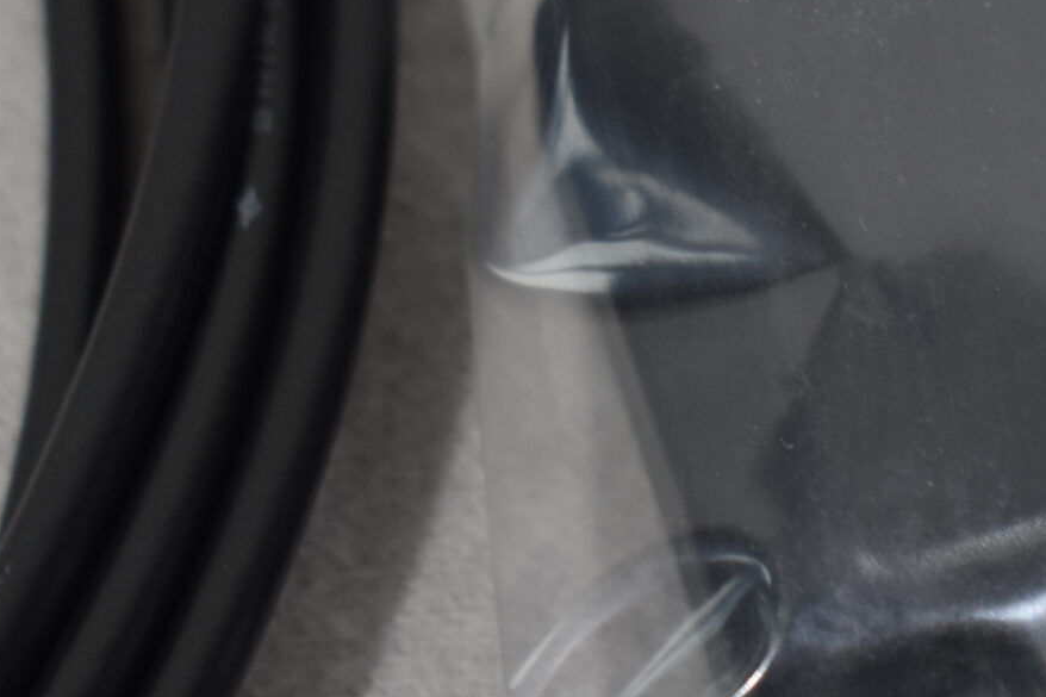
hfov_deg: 11.6
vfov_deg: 7.8
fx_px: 5083
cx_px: 1088
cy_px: 314
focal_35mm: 175
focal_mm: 40
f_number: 5.6
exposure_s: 1/60
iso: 400
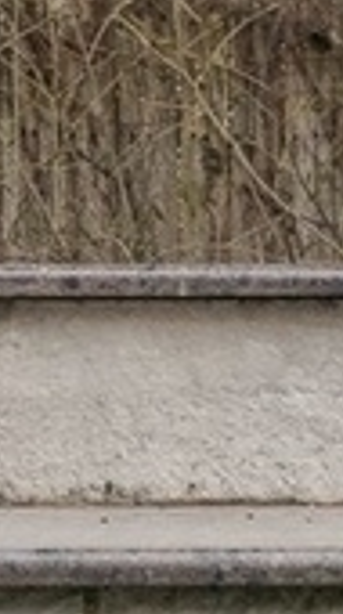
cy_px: 325
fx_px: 5850
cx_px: 1412
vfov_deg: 6.0
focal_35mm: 360
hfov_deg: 3.2
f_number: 9
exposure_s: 1/100
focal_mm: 24
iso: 200
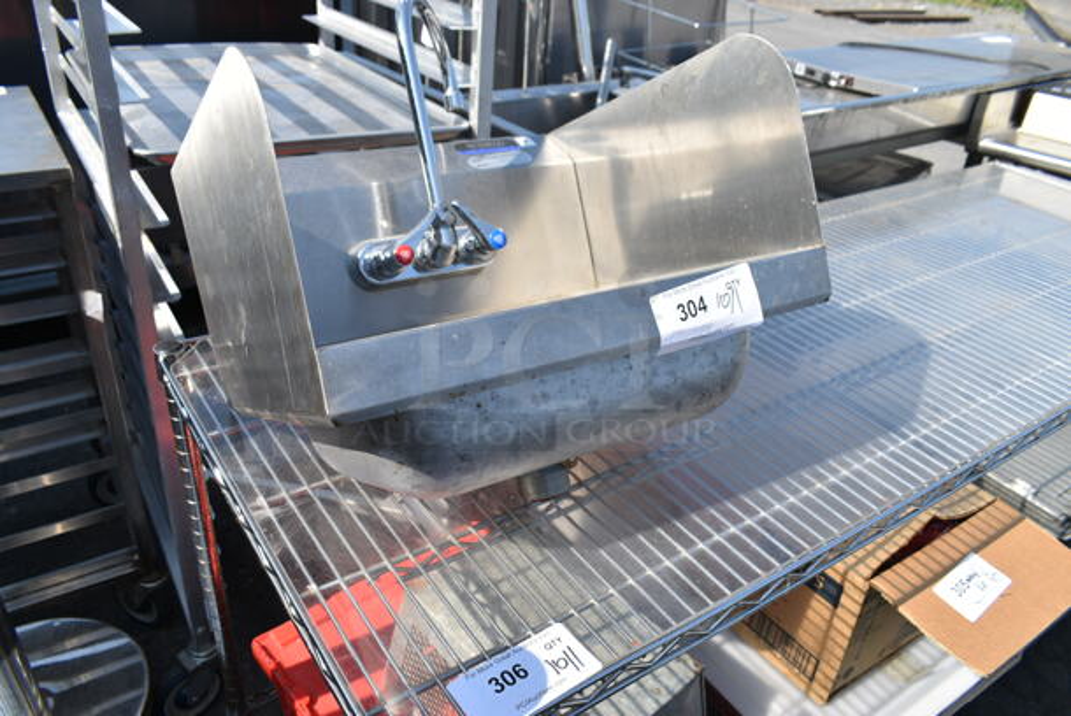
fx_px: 804
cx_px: 536
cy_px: 358
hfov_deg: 67.3
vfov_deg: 48.0
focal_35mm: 27
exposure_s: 1/200
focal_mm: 18
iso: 100
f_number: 7.1
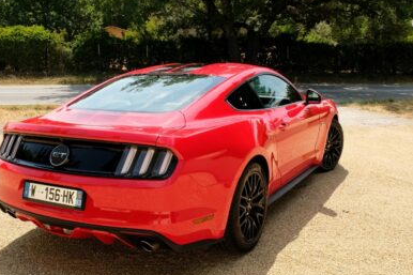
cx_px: 173
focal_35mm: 35
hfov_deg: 54.2
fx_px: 401
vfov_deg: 37.8
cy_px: 149
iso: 400
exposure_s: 1/140
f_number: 14
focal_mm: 20
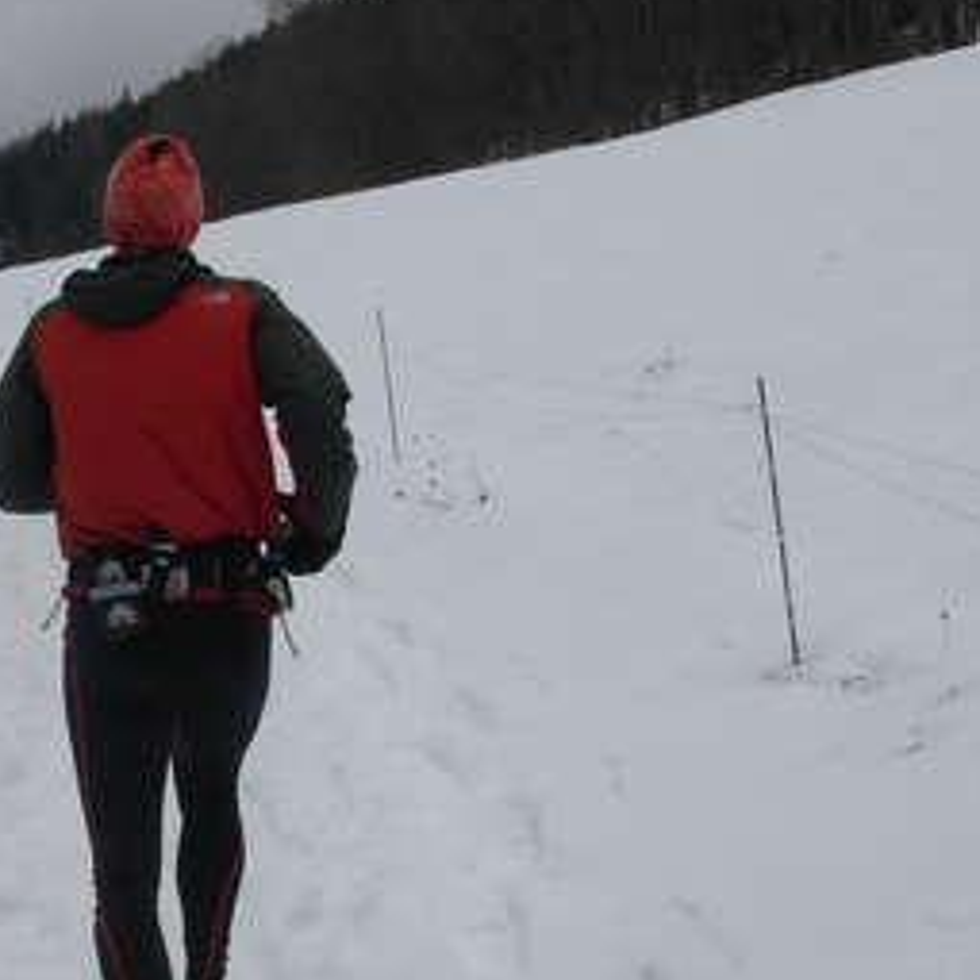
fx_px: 2530
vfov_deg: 21.9
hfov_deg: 21.2
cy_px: 592
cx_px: 0
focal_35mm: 79
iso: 79
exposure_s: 1/627
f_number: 4.9
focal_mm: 6.3
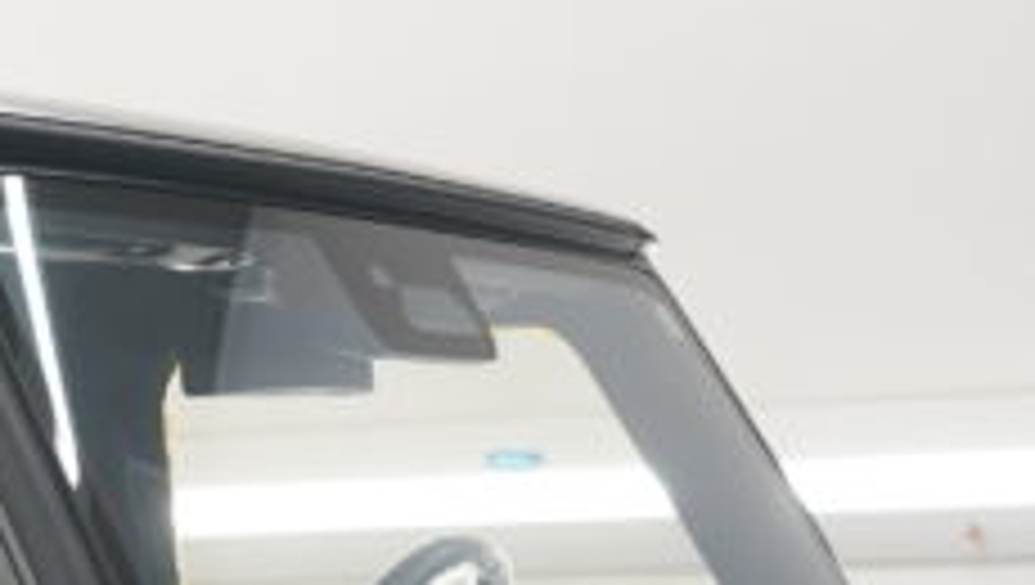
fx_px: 3709
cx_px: 194
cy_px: 1163
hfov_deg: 15.8
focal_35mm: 135
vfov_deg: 8.6
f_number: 4
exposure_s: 1/160
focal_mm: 29
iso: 1600
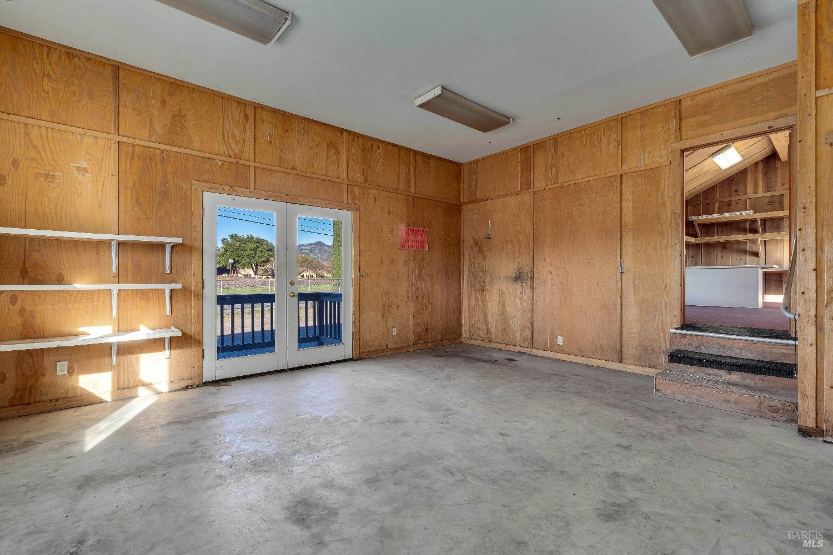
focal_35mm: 16
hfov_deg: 96.7
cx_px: 416
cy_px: 278
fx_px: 370
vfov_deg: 73.7
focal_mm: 16
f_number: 11
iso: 320
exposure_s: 1/125
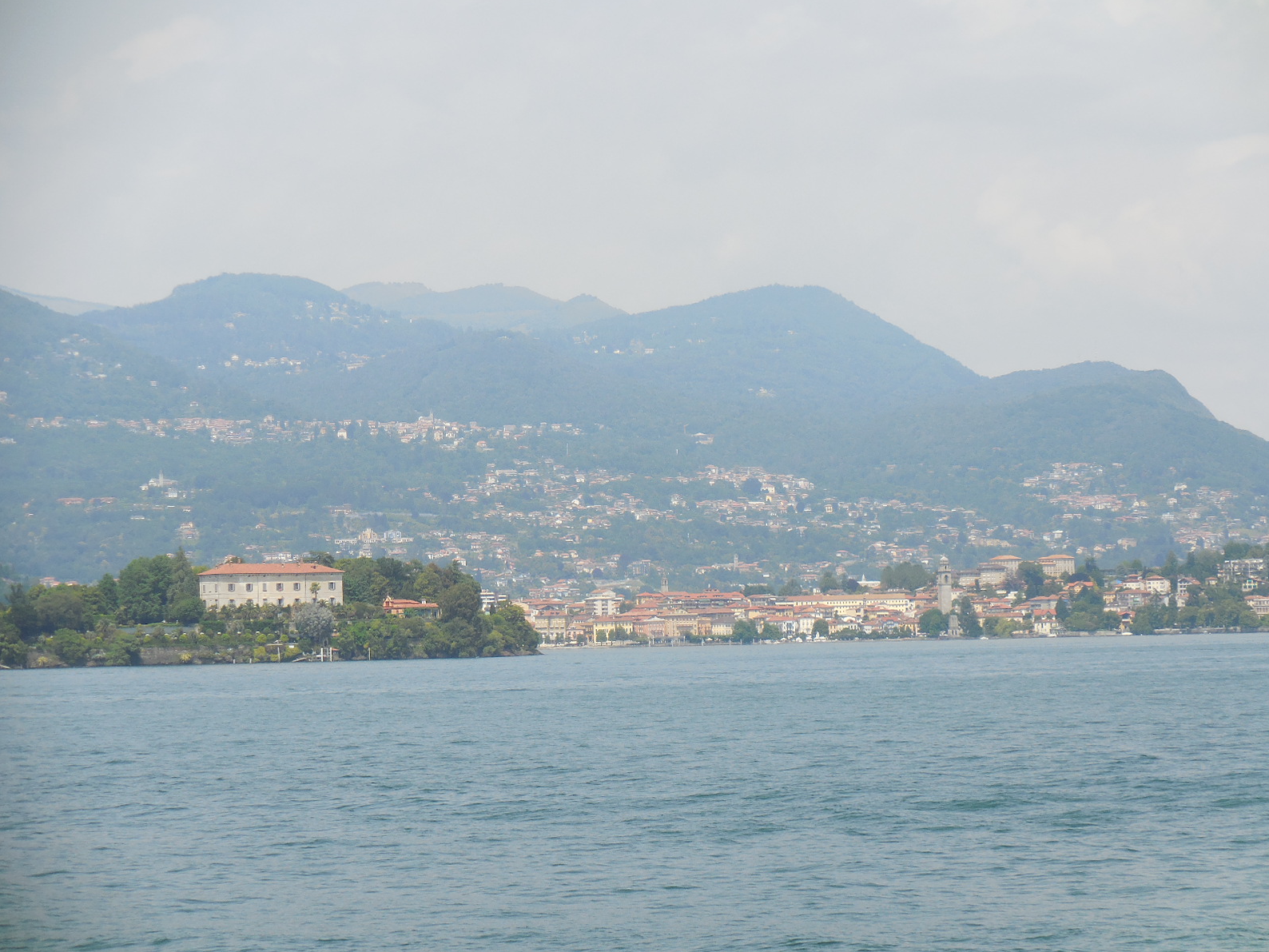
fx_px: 4802
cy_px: 476
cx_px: 638
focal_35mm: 131
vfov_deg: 11.3
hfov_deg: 15.1
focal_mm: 23.4
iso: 125
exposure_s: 1/500
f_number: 5.3
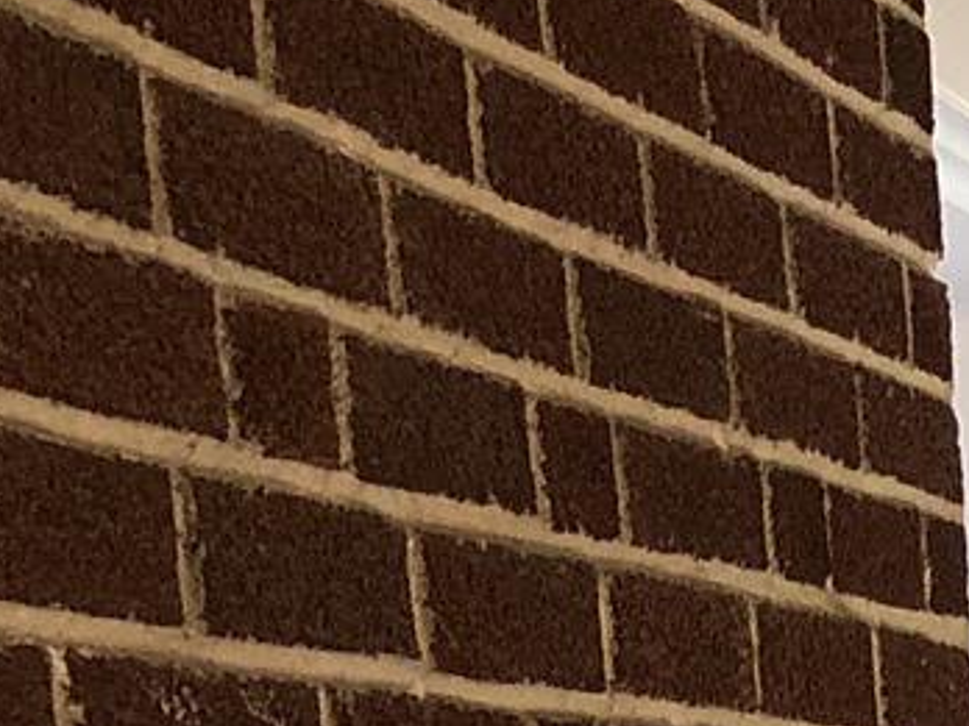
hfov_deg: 9.7
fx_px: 4535
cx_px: 2787
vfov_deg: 8.5
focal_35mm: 162
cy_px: 1658
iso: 40
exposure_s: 1/17
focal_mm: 4
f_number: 1.8
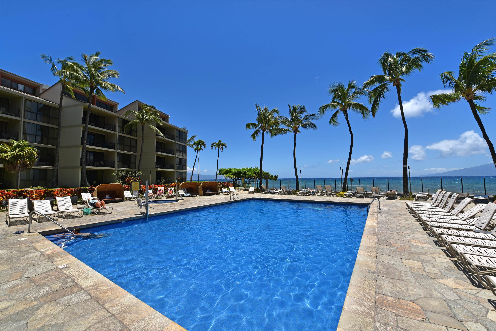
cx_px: 248
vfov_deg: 81.2
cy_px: 166
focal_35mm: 14
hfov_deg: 104.2
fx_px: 193
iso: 100
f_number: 13
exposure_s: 1/200
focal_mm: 14
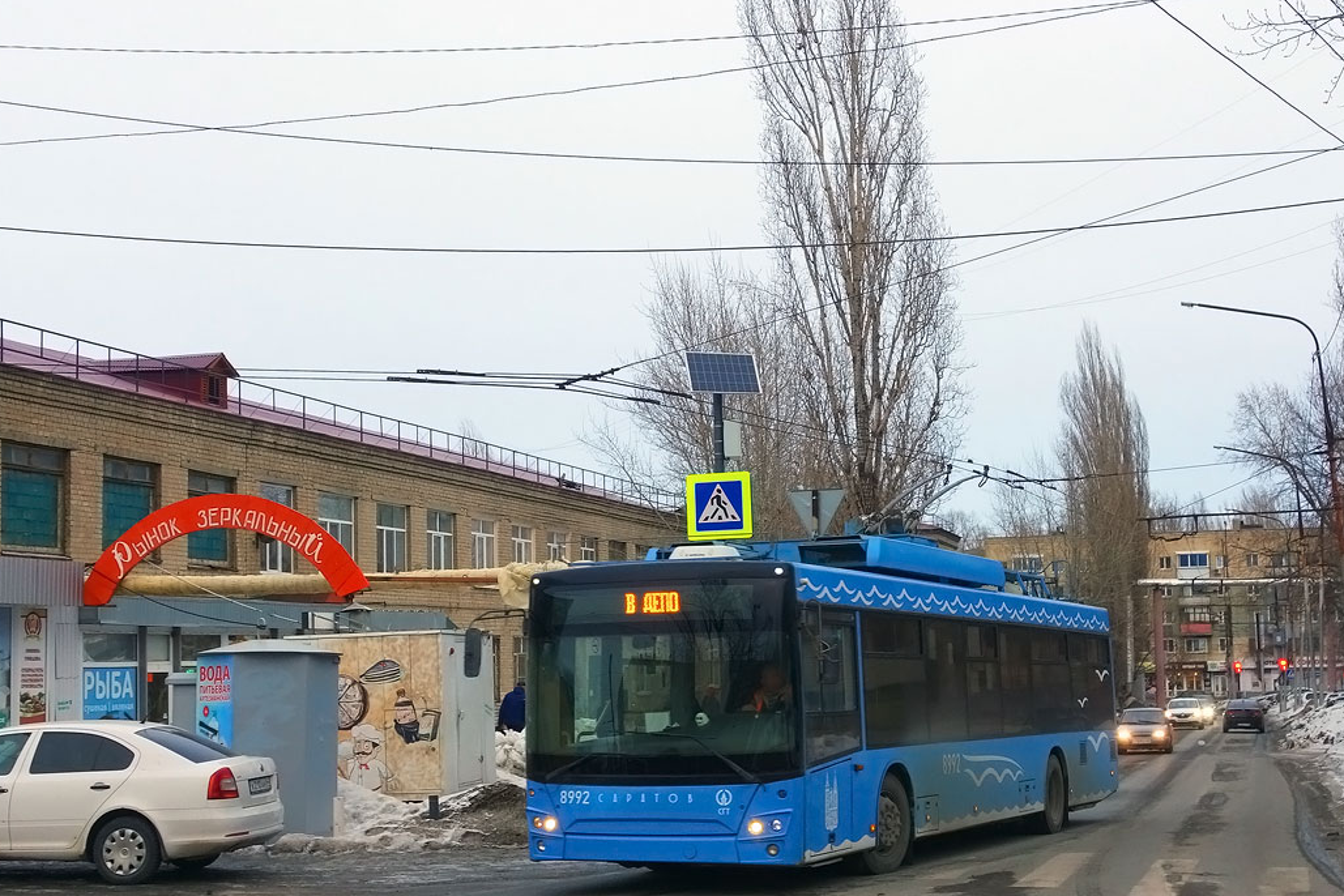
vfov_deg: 31.9
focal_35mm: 42
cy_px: 478
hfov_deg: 46.3
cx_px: 733
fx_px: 1568
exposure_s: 1/100
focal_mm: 13.25
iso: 125
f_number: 4
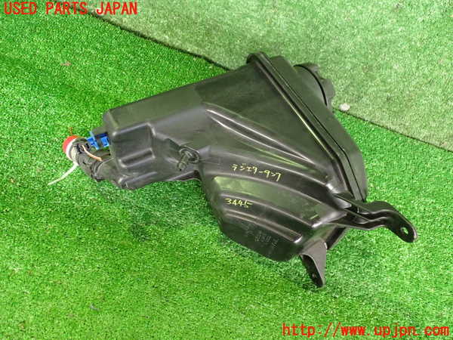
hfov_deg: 60.0
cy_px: 170
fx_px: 393
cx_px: 226
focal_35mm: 30
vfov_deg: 46.8
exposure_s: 1/30
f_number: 2.3
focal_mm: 5.4
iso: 800
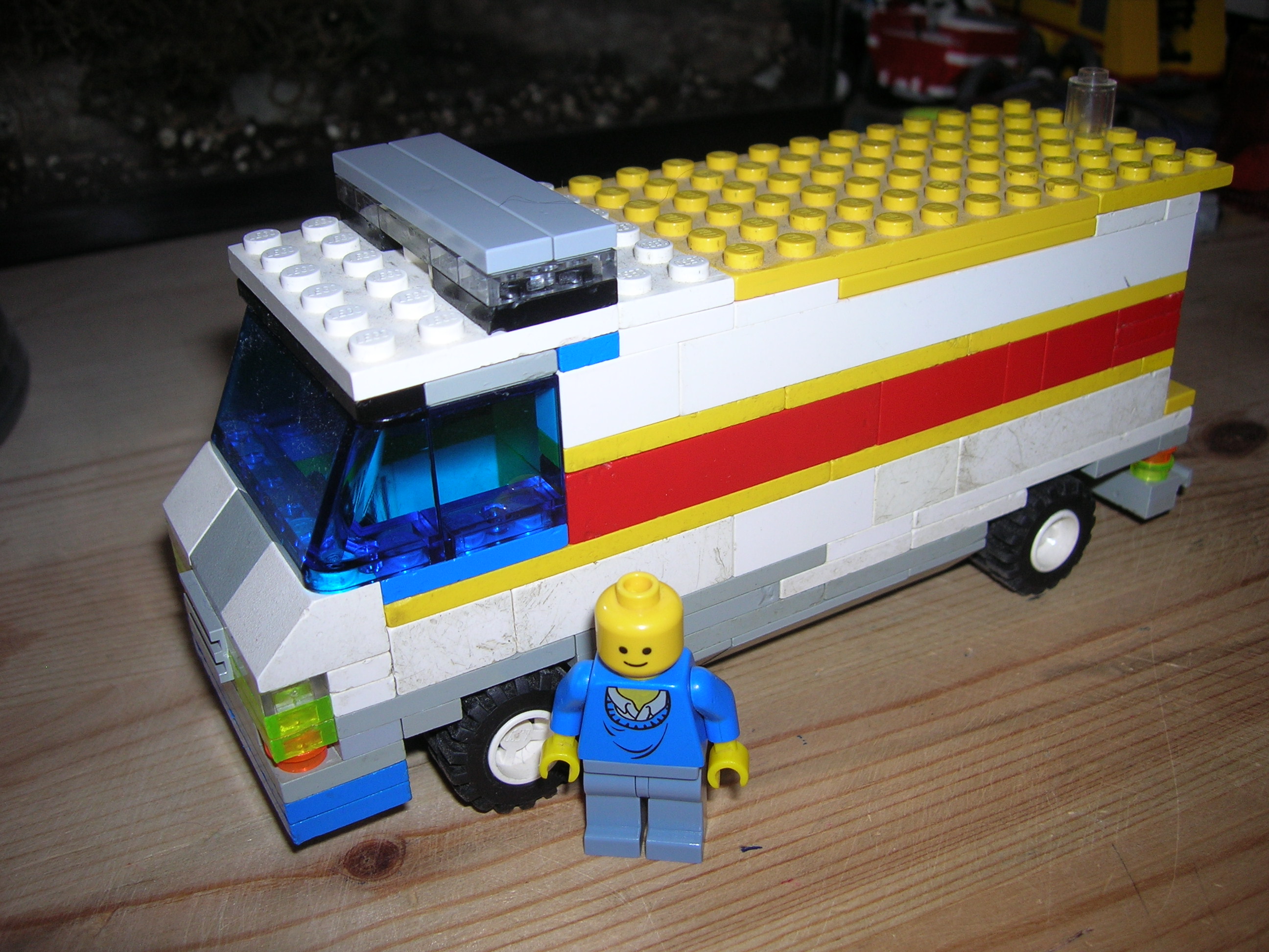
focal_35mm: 34
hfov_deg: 54.0
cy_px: 476
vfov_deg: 41.8
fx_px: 1246
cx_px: 634
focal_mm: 5.7
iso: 50
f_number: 2.9
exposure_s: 1/60.1
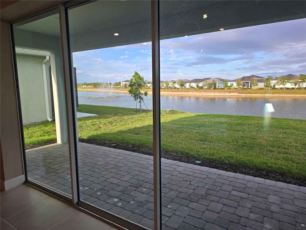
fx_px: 203
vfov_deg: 58.9
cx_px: 153
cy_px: 115
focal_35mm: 23
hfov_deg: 73.9
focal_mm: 6.3
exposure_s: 1/147
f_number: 1.7
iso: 12
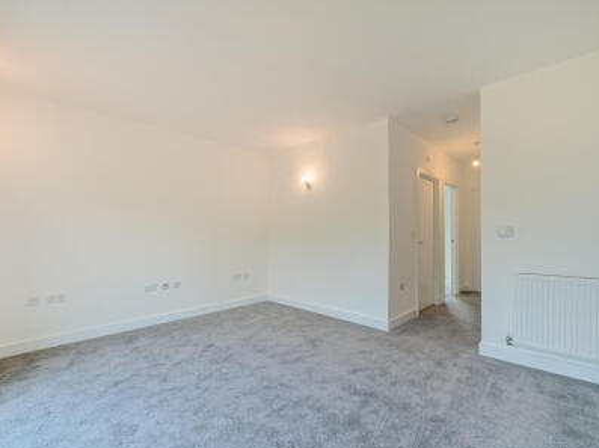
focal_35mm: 15
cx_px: 299
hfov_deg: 98.2
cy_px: 238
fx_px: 259
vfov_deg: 81.6
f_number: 8
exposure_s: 1/13
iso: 100
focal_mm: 13
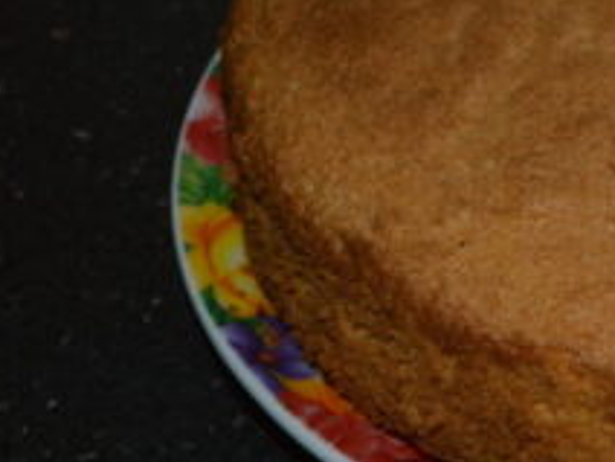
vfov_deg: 9.8
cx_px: 853
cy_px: 186
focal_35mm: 152
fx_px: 2700
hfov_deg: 12.5
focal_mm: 32
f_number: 8
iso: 100
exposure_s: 1/60
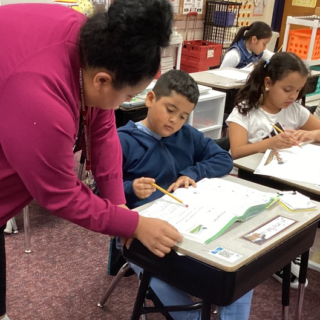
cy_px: 209
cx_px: 144
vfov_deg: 32.0
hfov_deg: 32.2
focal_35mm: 53
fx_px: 554
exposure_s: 1/60
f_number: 2.4
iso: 250
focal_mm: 3.3
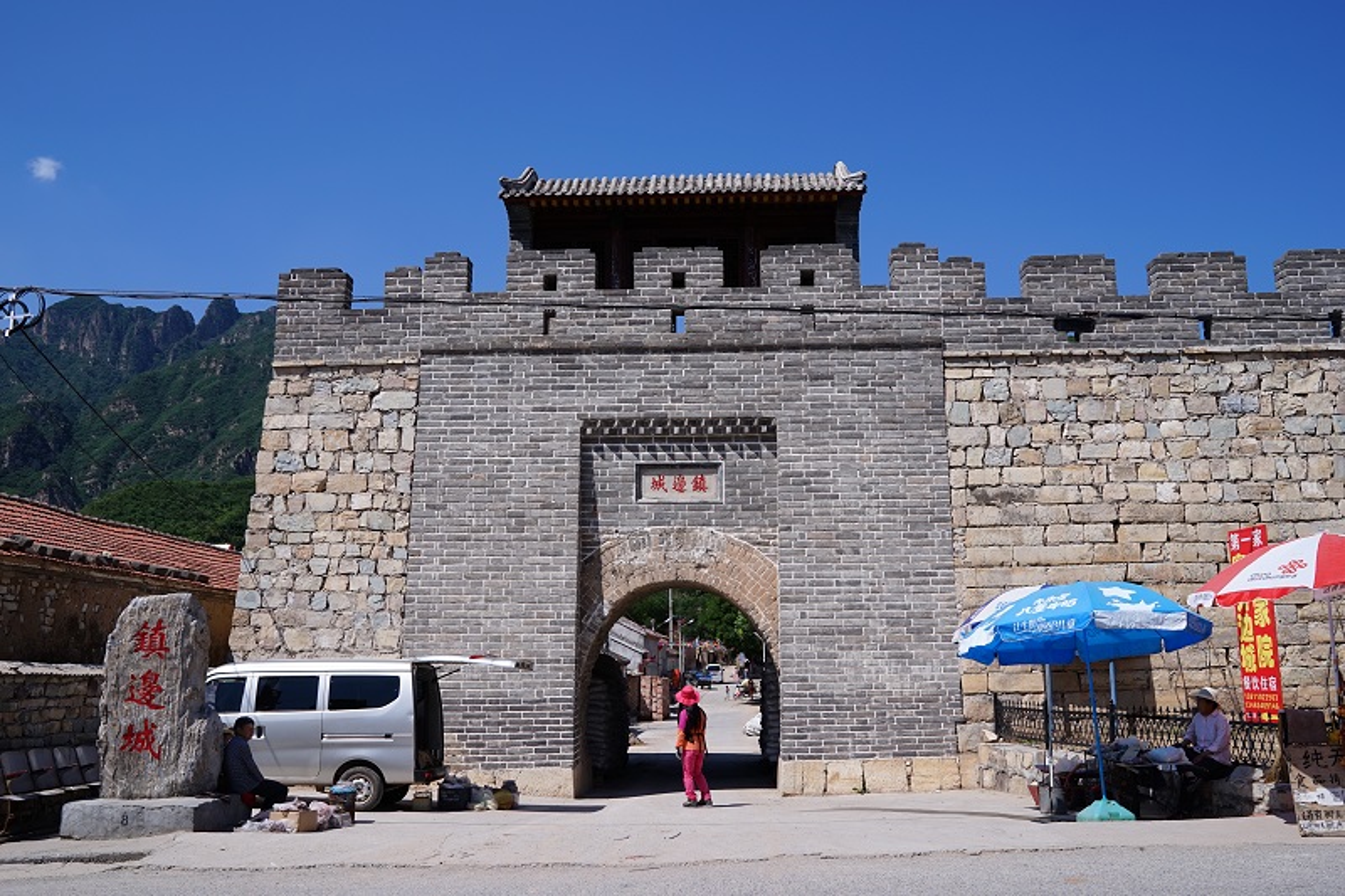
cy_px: 448
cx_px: 672
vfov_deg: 37.8
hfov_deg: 54.4
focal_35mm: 35
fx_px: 1307
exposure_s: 1/400
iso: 100
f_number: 8
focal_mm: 35
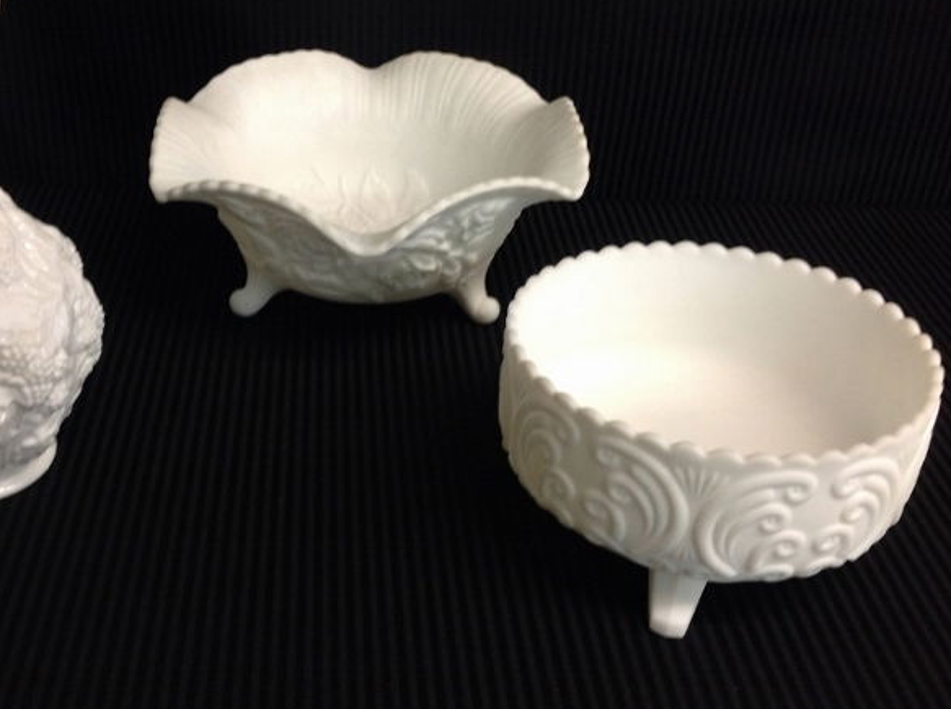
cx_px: 338
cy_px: 345
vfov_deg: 30.2
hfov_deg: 39.4
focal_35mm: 48
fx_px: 1316
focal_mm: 4.28
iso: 100
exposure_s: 1/15
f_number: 2.4
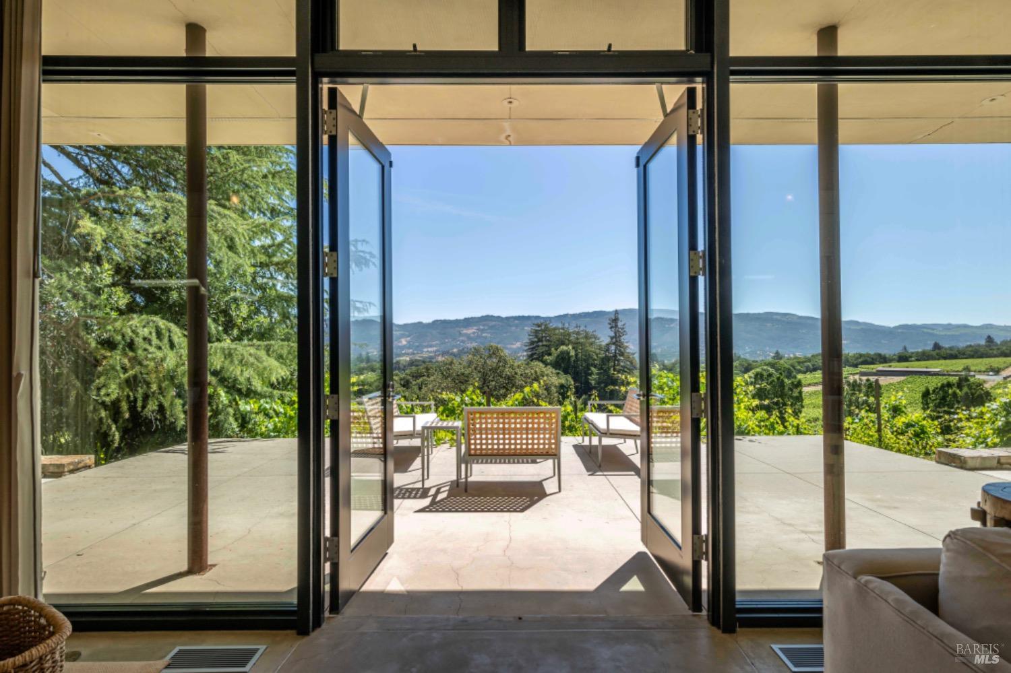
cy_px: 336
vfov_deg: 65.9
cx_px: 506
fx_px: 519
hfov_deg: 88.5
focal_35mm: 18
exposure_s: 1/250
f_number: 9
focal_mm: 18.5
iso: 250
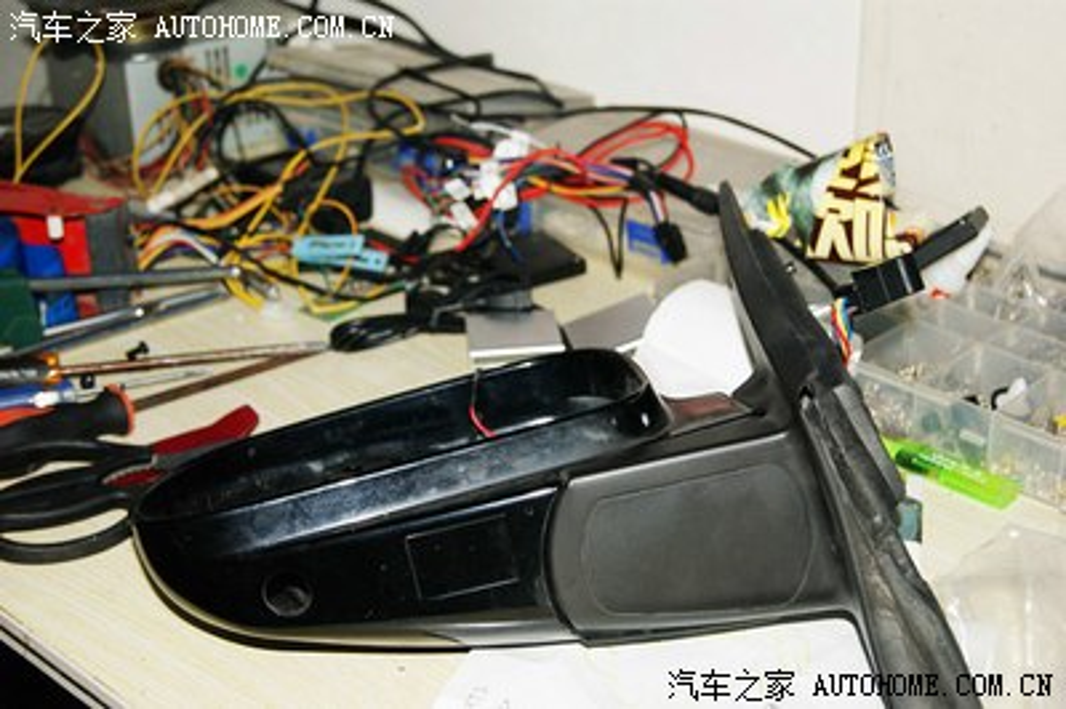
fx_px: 1997
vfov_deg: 20.1
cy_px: 354
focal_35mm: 68
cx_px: 533
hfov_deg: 29.9
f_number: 5.6
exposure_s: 1/60
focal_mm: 45
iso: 400
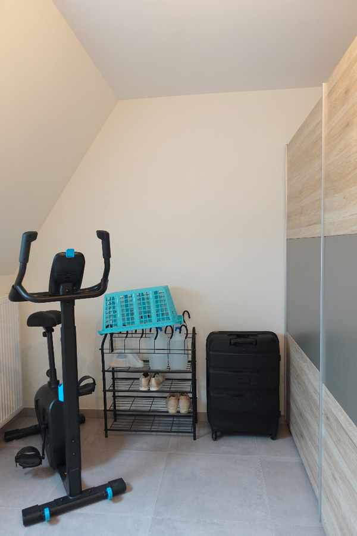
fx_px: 357
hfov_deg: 53.1
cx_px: 178
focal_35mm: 24
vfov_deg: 73.7
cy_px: 268
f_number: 1.8
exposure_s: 1/30
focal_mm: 8.8
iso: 320
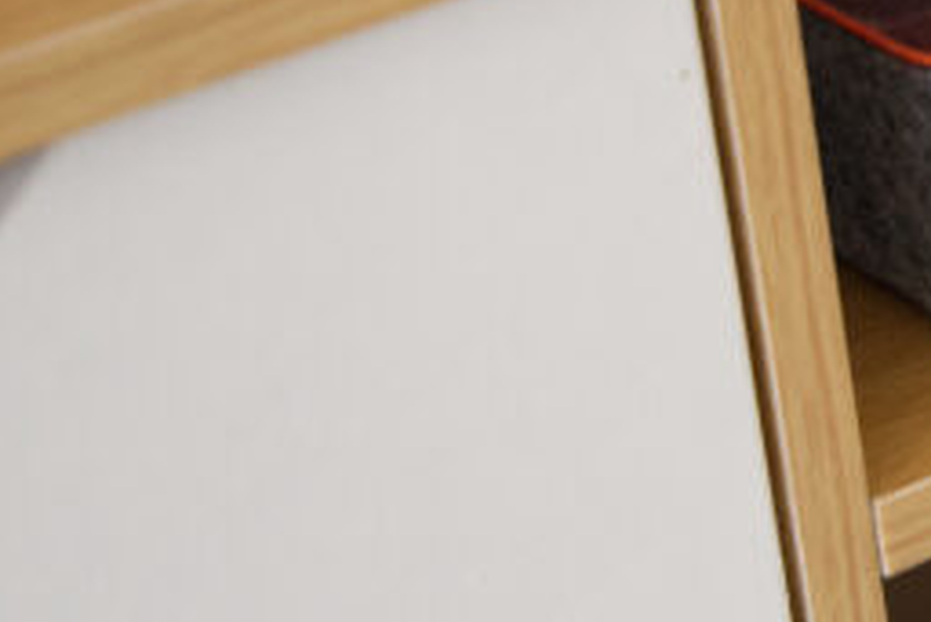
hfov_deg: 8.6
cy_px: 557
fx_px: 5899
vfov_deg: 6.0
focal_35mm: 228
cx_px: 1738
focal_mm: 57
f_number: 5.6
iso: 3200
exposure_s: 1/100
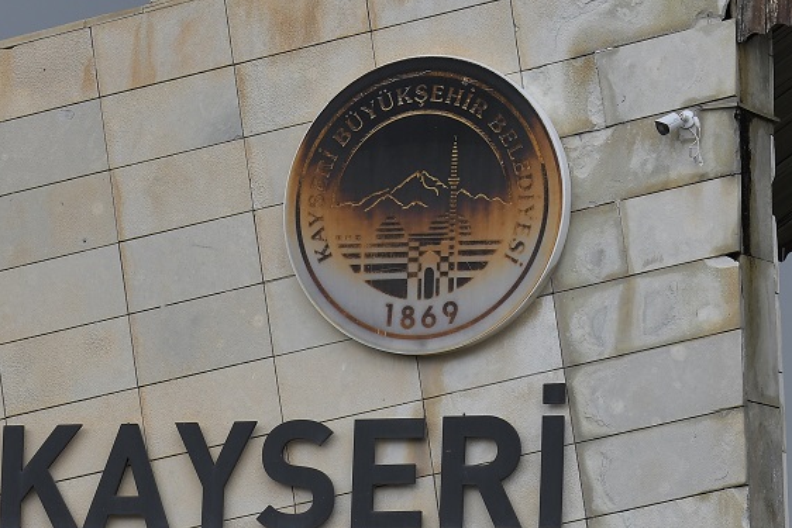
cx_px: 314
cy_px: 848
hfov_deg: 8.0
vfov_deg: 5.3
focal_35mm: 258
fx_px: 5677
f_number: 6.3
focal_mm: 78
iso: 100
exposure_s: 1/200
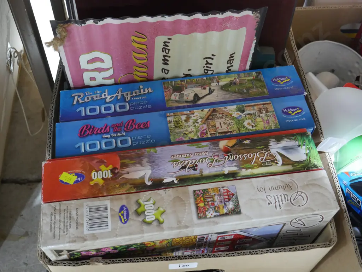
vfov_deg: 36.0
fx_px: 418
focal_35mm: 40
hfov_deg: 46.8
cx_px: 181
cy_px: 136
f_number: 4.4
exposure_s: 1/50
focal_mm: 20
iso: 3200
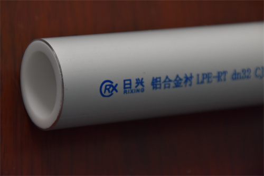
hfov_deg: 10.2
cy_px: 88
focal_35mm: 202
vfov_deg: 6.8
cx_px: 132
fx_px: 1484
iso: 800
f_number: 6.3
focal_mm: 135
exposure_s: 1/160
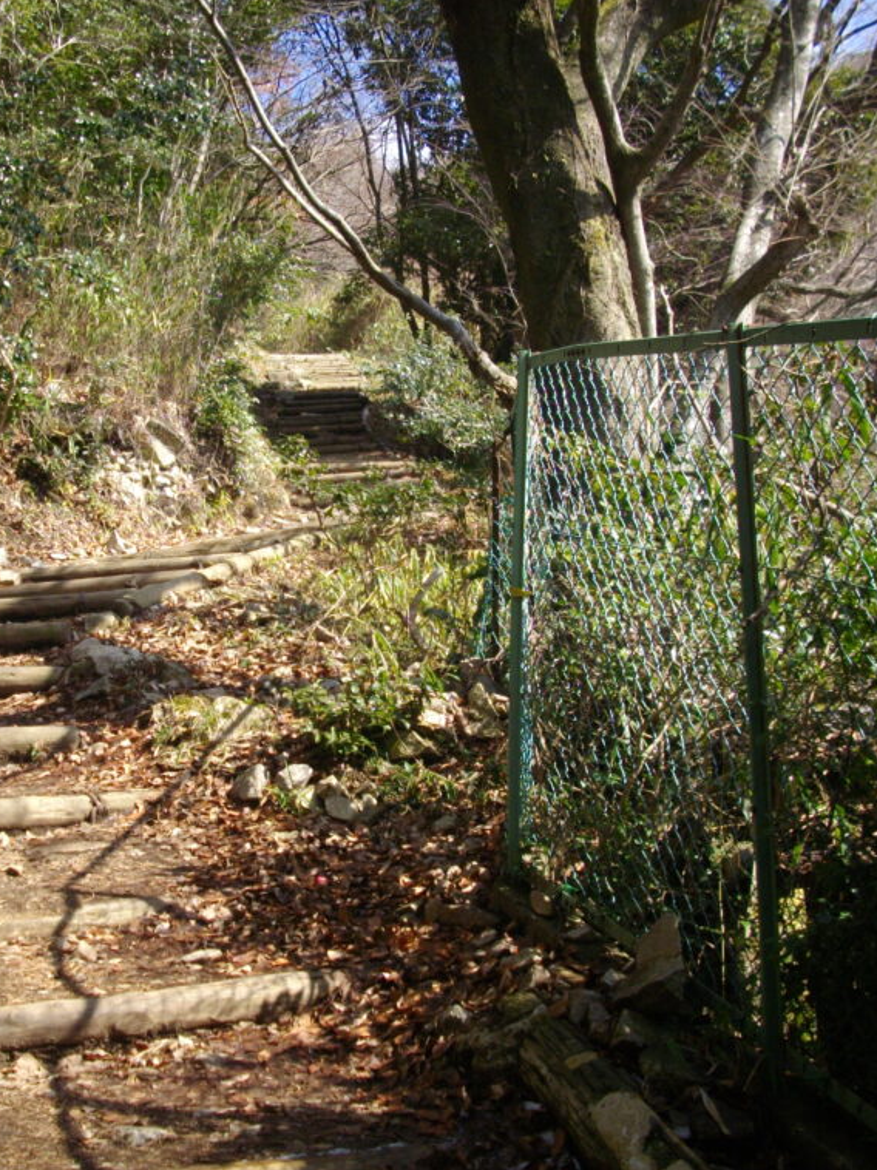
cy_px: 579
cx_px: 247
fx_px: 1690
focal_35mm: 50
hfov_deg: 28.8
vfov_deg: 38.2
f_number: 5.6
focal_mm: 6.2
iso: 100
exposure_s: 1/160
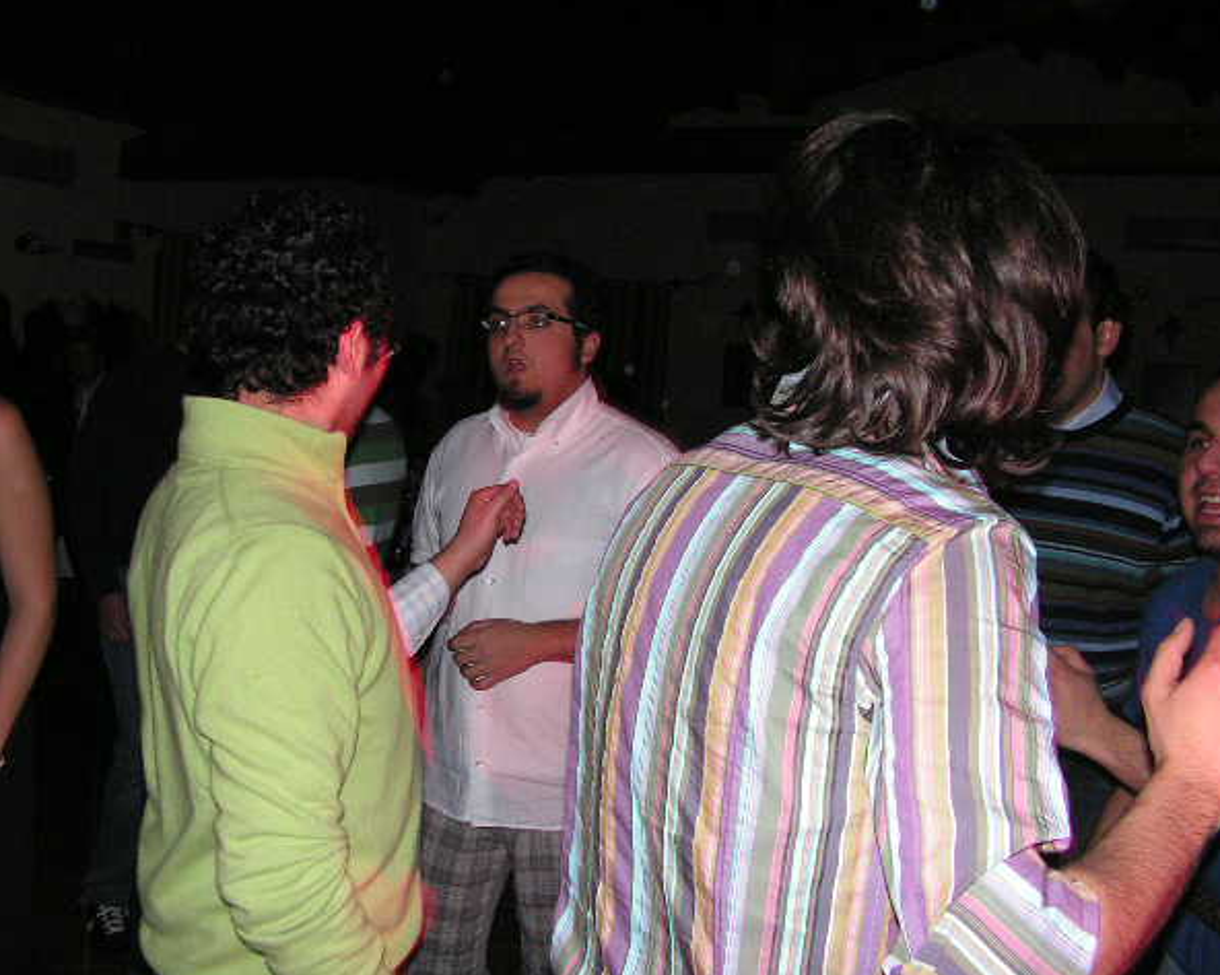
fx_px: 1371
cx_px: 591
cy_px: 486
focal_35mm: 38
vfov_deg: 39.1
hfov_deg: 48.0
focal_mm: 6
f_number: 3.2
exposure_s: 1/40
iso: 200
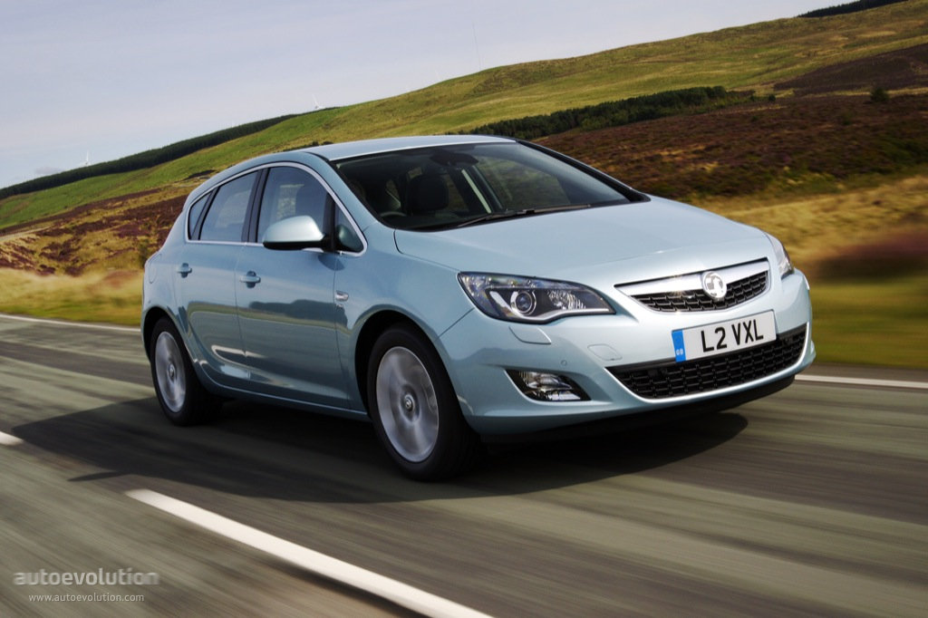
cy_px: 309
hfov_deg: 43.6
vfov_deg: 29.8
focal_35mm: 45
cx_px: 464
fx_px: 1160
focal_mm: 30
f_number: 10
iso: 200
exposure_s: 1/20
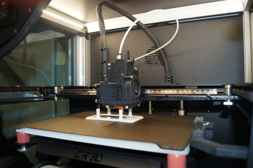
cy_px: 84
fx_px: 190
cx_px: 126
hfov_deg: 67.4
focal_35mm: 27
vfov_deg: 47.8
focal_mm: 18
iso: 160
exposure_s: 1/60
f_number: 4
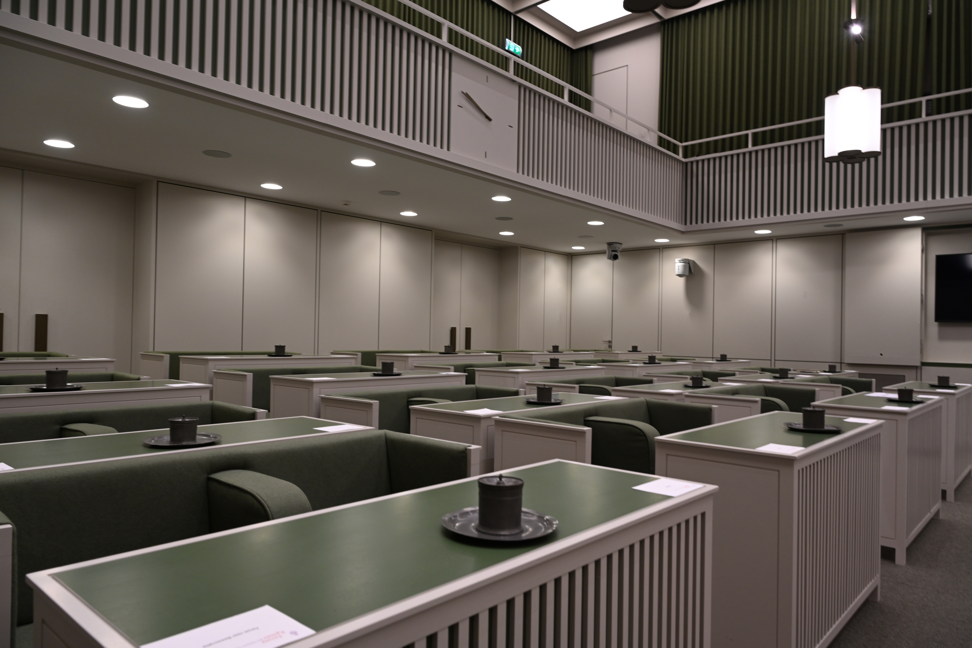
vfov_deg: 53.1
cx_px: 486
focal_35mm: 24
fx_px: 648
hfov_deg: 73.7
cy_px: 324
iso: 560
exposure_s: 1/25
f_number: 8
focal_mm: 24
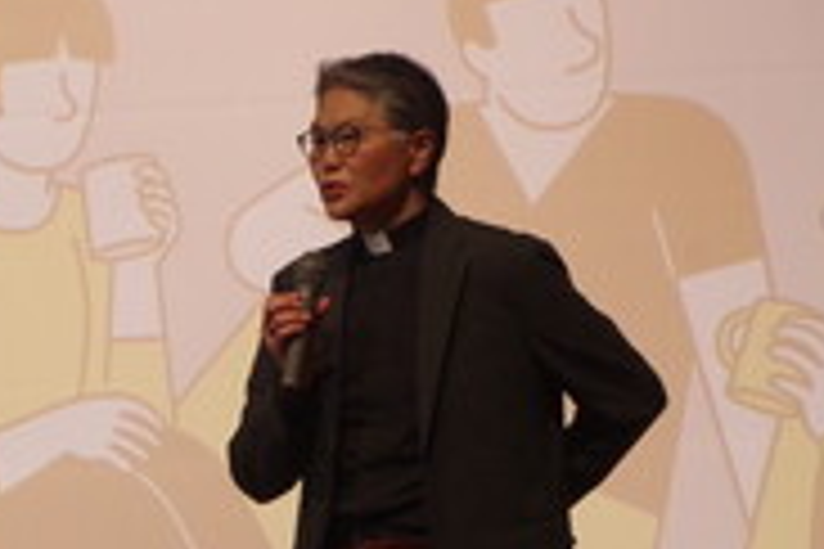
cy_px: 400
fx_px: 9732
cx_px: -135
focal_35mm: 425
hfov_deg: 4.8
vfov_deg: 3.2
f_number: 8
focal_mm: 115
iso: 3200
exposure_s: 1/200
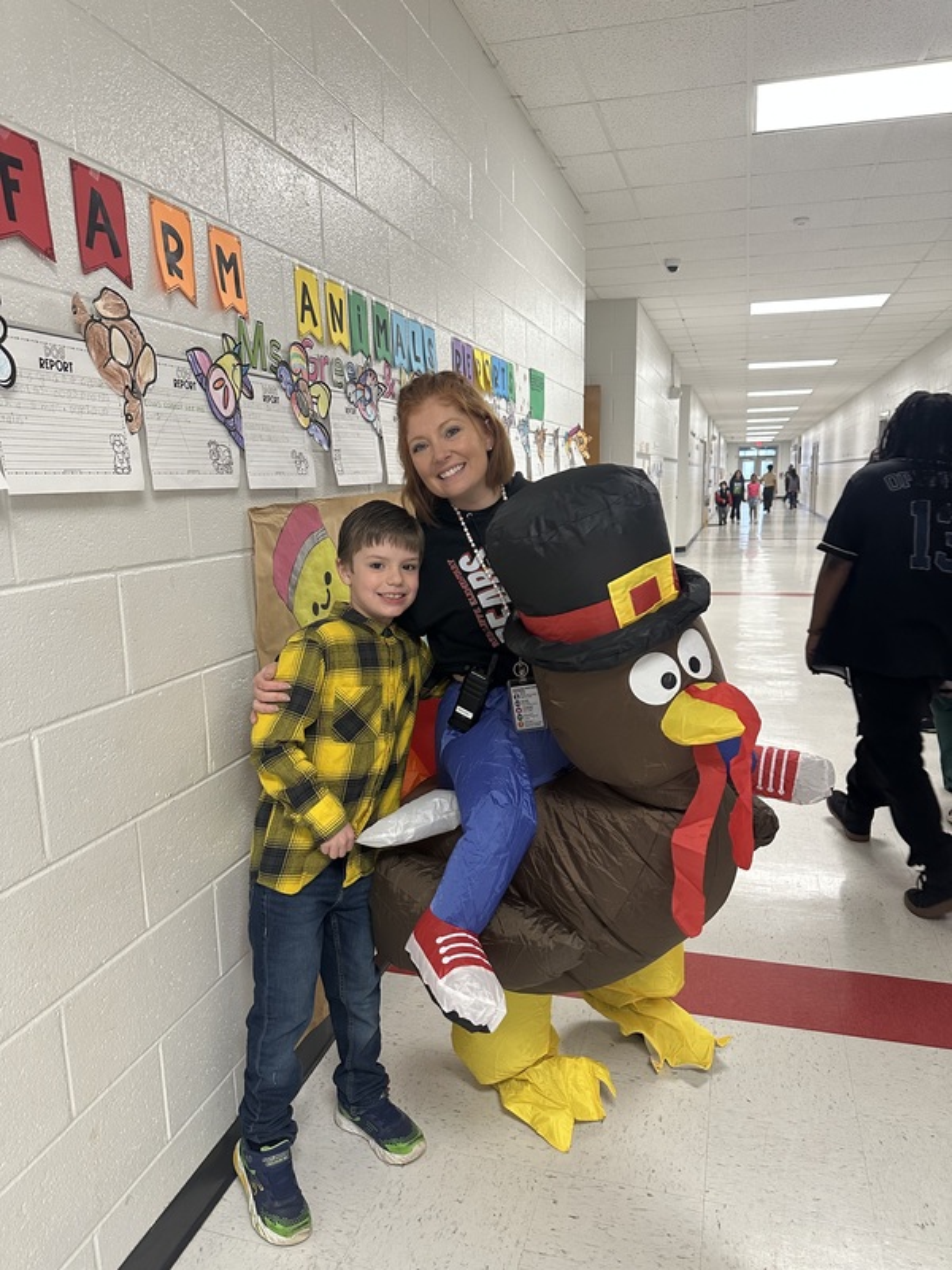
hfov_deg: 56.8
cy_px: 635
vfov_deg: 71.6
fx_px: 880
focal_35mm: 24
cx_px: 476
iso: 250
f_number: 1.78
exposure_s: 1/60
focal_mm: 6.86
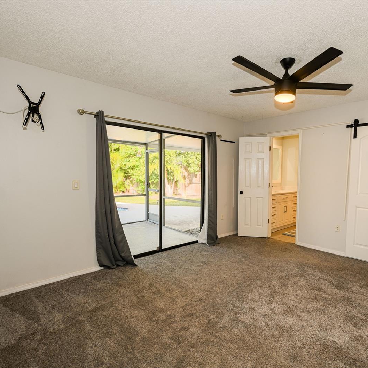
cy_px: 185
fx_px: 216
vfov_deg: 80.7
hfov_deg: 79.5
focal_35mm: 18
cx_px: 227
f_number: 4
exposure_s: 1/60
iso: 4000
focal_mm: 14
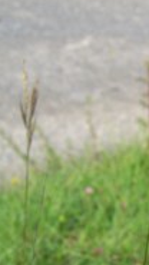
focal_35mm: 86
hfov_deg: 13.5
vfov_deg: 24.2
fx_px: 604
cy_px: 225
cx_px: 195
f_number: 4
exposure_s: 1/400
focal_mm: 7.9
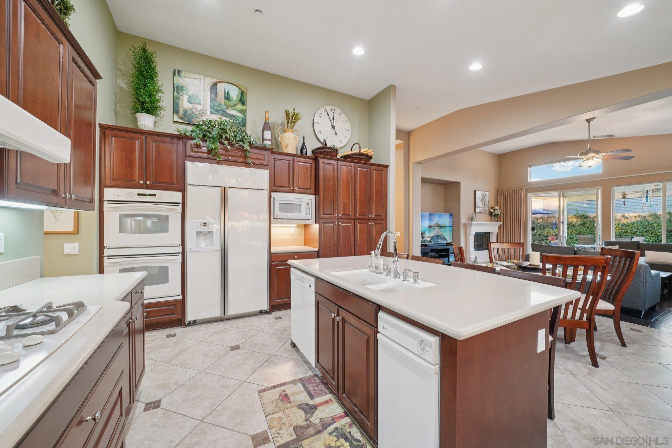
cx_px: 336
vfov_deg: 85.4
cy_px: 224
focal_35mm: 13
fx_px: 243
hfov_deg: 108.3
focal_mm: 13
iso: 400
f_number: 8
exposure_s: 1/6
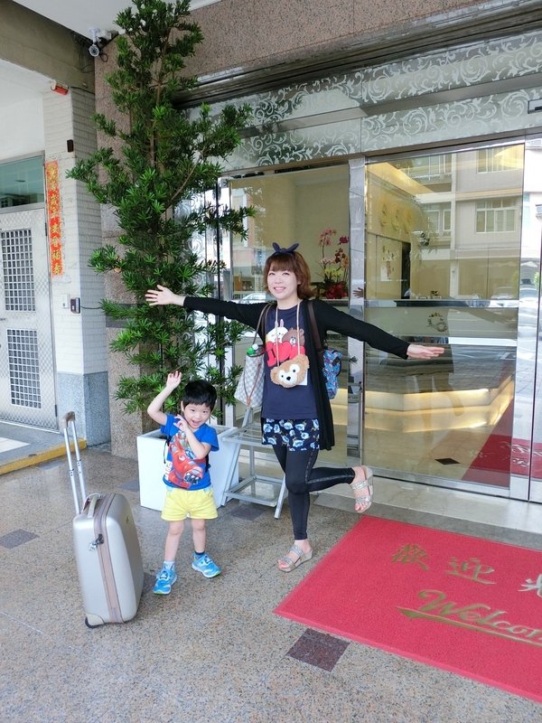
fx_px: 522
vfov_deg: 69.4
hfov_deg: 54.9
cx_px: 271
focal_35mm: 25
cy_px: 362
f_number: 2.8
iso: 200
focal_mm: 5.4
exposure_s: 1/125
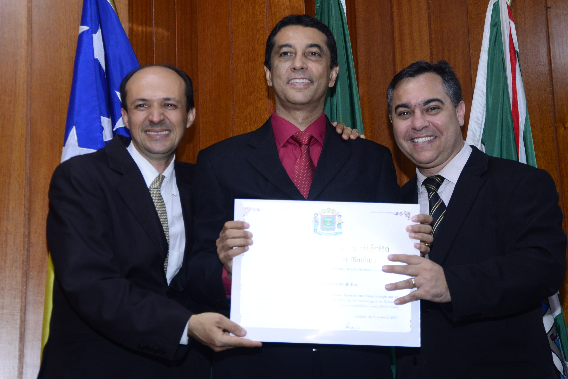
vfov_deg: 19.2
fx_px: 1121
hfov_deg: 28.4
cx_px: 286
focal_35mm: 71
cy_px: 181
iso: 1600
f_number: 5.3
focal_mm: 66
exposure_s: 1/125
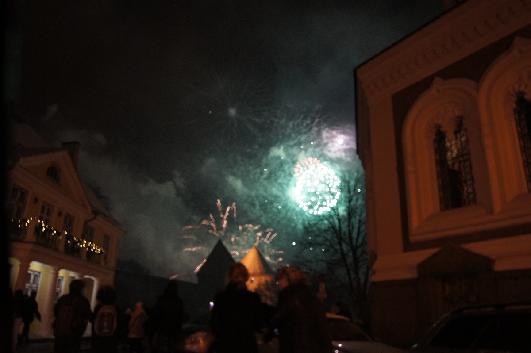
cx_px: 266
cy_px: 176
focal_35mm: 27
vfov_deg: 47.9
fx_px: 398
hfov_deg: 67.4
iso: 800
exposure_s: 1/25
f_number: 3.5
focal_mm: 18
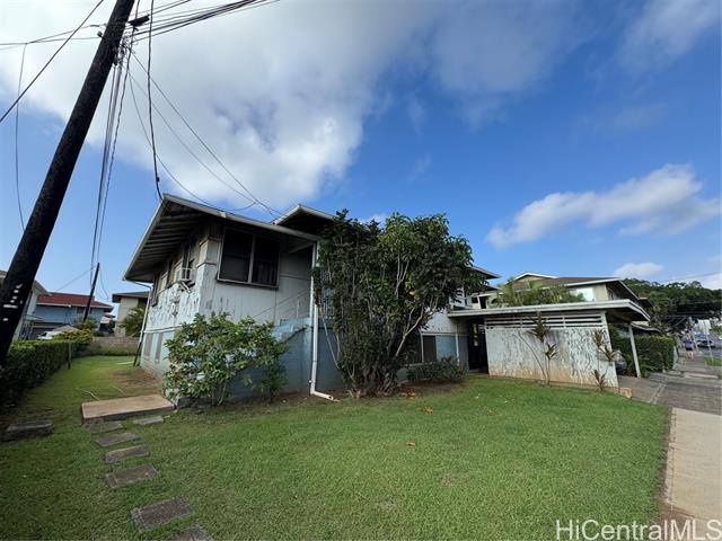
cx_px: 361
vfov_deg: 85.7
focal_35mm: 14
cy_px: 270
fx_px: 292
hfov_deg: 102.1
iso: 50
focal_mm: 2.22
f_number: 2.2
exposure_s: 1/1160
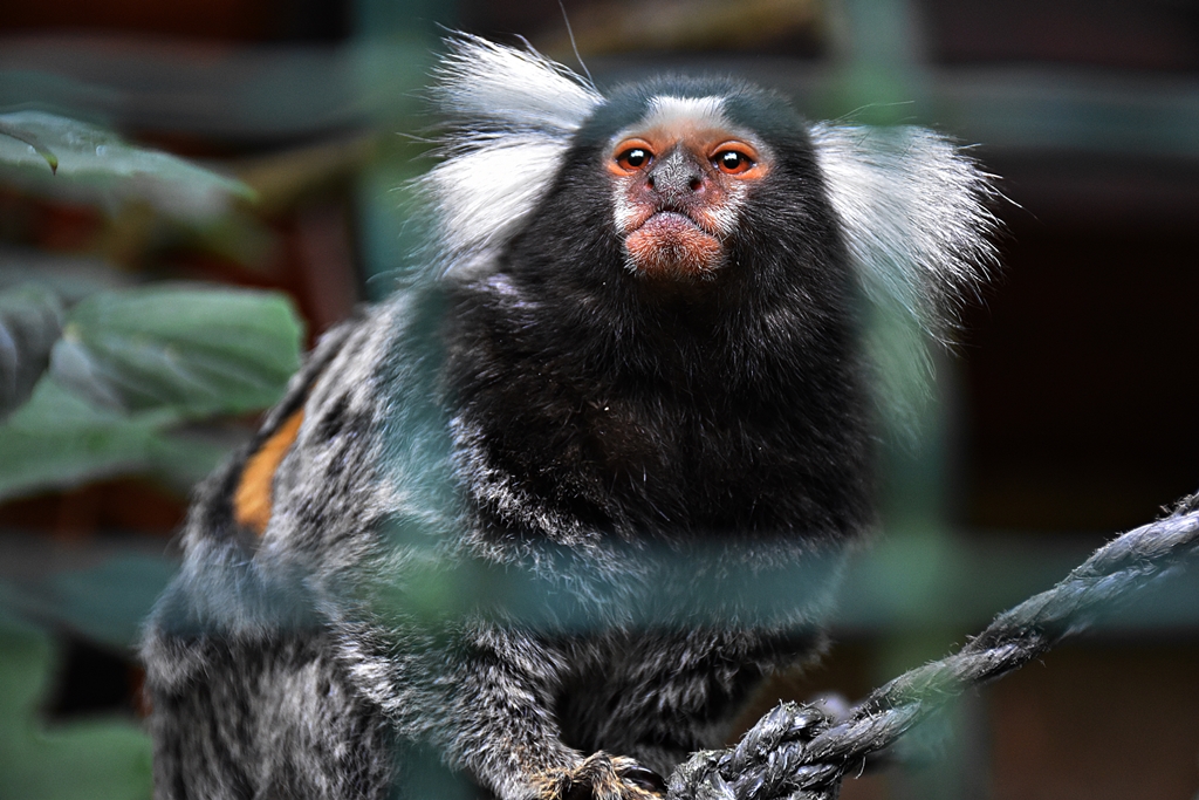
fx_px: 3497
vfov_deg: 13.0
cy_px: 400
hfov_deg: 19.5
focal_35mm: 105
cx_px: 600
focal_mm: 70
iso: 2800
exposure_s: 1/125
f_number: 5
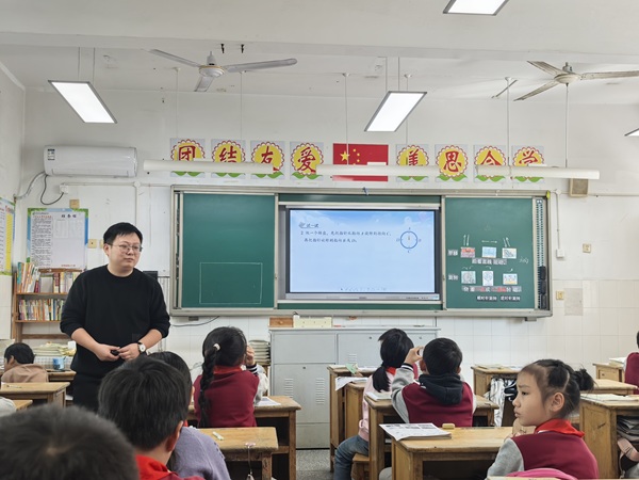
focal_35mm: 39
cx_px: 320
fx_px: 720
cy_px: 240
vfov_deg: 36.8
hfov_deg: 47.9
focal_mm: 6.98
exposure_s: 1/333
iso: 200
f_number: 2
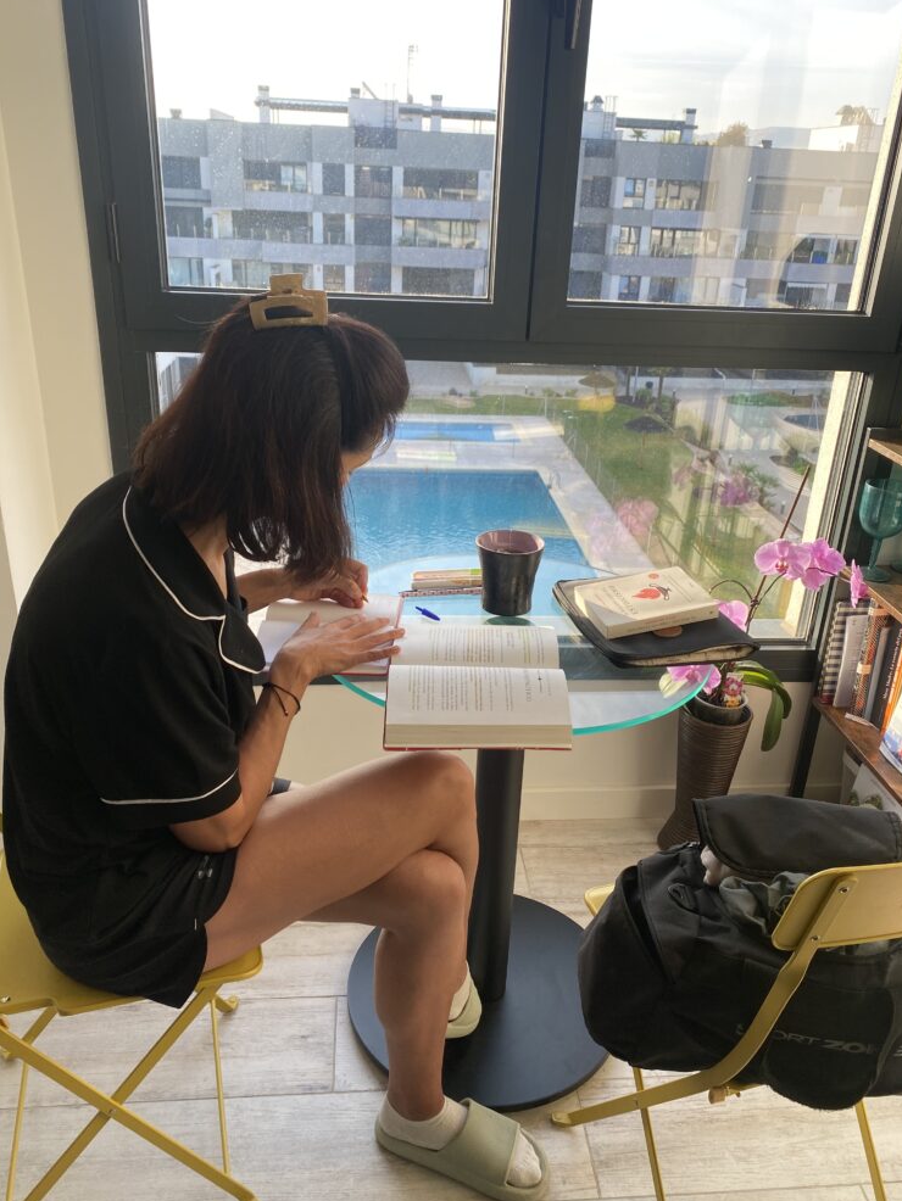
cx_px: 467
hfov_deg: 51.4
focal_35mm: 27
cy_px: 604
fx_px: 938
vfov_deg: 65.3
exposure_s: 1/179
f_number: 1.8
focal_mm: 4.25
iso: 32
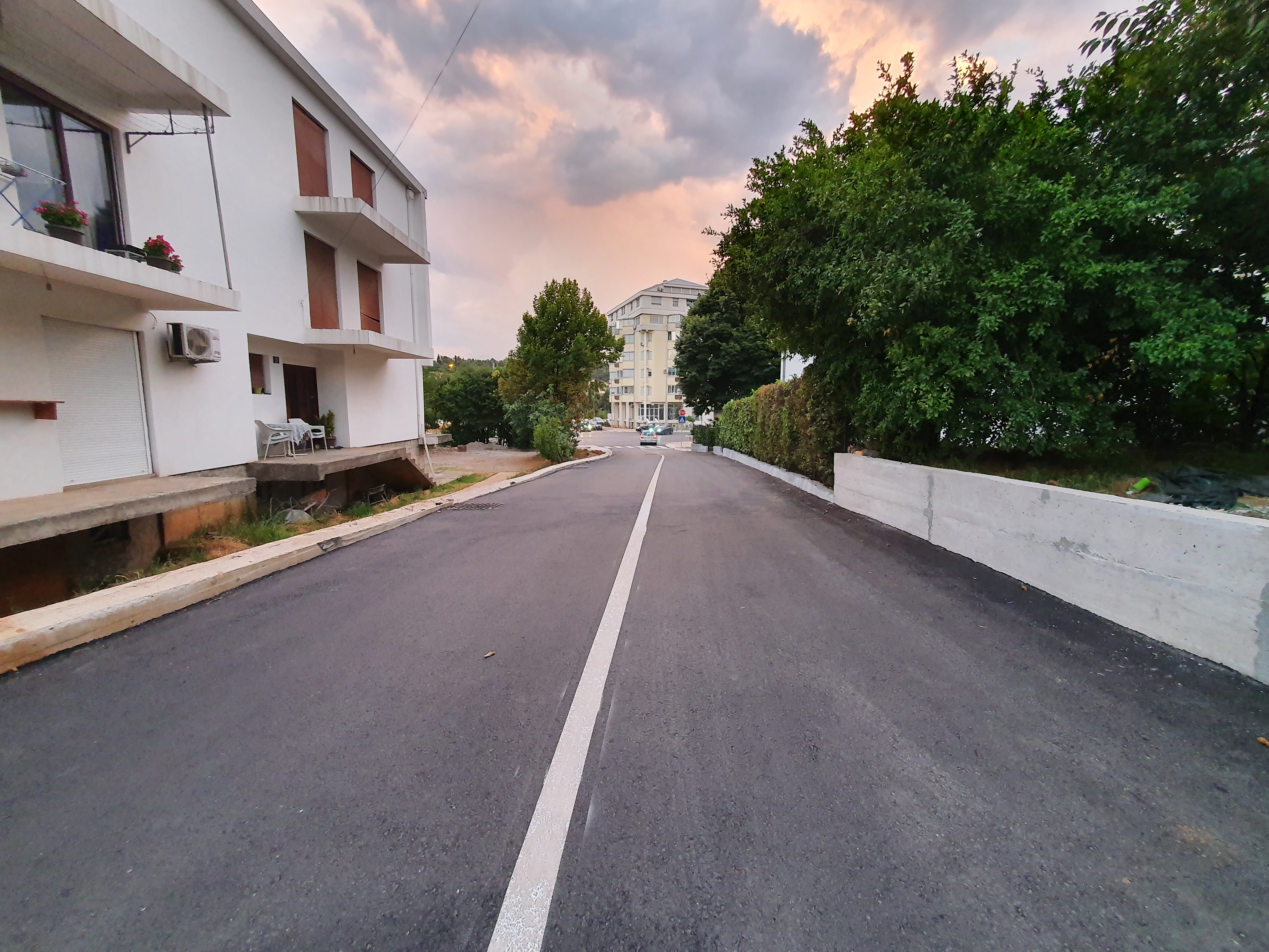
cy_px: 476
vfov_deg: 89.9
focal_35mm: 13
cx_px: 634
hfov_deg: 106.2
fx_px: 477
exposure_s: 1/50
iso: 200
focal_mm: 1.8
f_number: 2.2
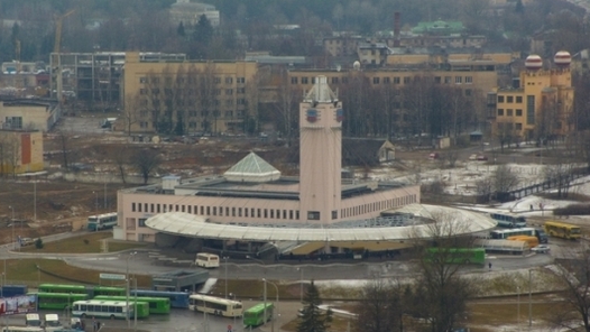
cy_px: 215
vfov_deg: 6.2
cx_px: 295
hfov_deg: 10.9
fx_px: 3082
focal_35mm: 197
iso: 80
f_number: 4.5
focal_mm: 32
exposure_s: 1/125
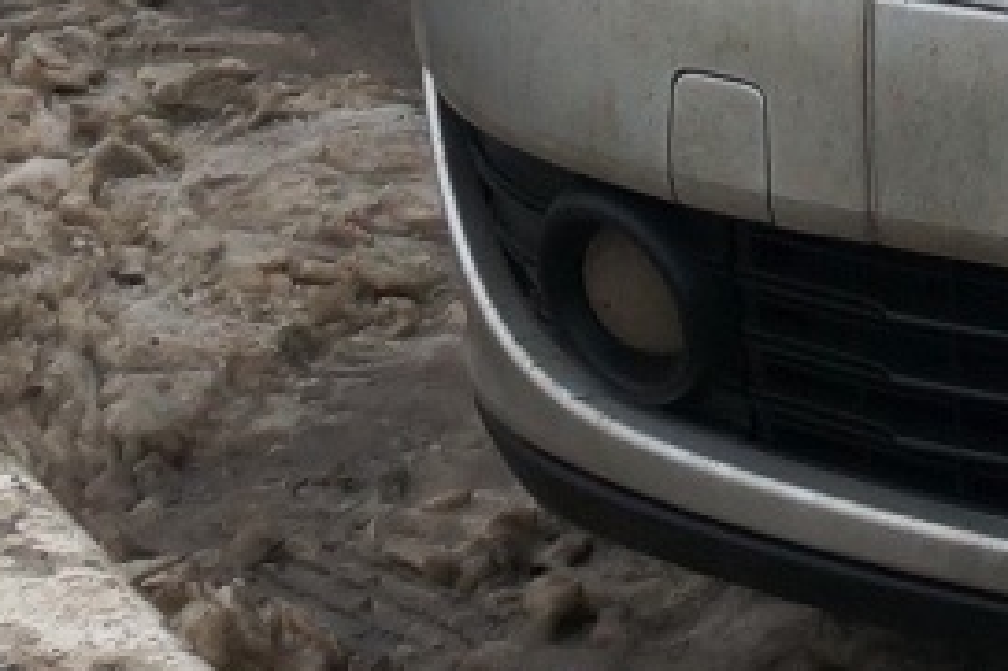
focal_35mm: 179
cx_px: 1894
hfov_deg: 10.7
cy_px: -790
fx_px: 5009
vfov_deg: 7.3
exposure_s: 1/160
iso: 250
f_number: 4
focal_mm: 18
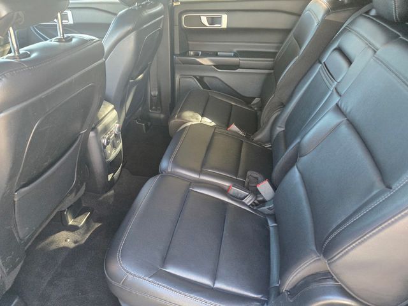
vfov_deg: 58.9
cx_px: 204
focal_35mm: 23
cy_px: 153
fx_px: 271
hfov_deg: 73.9
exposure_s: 1/120
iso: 800
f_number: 1.8
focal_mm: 5.4
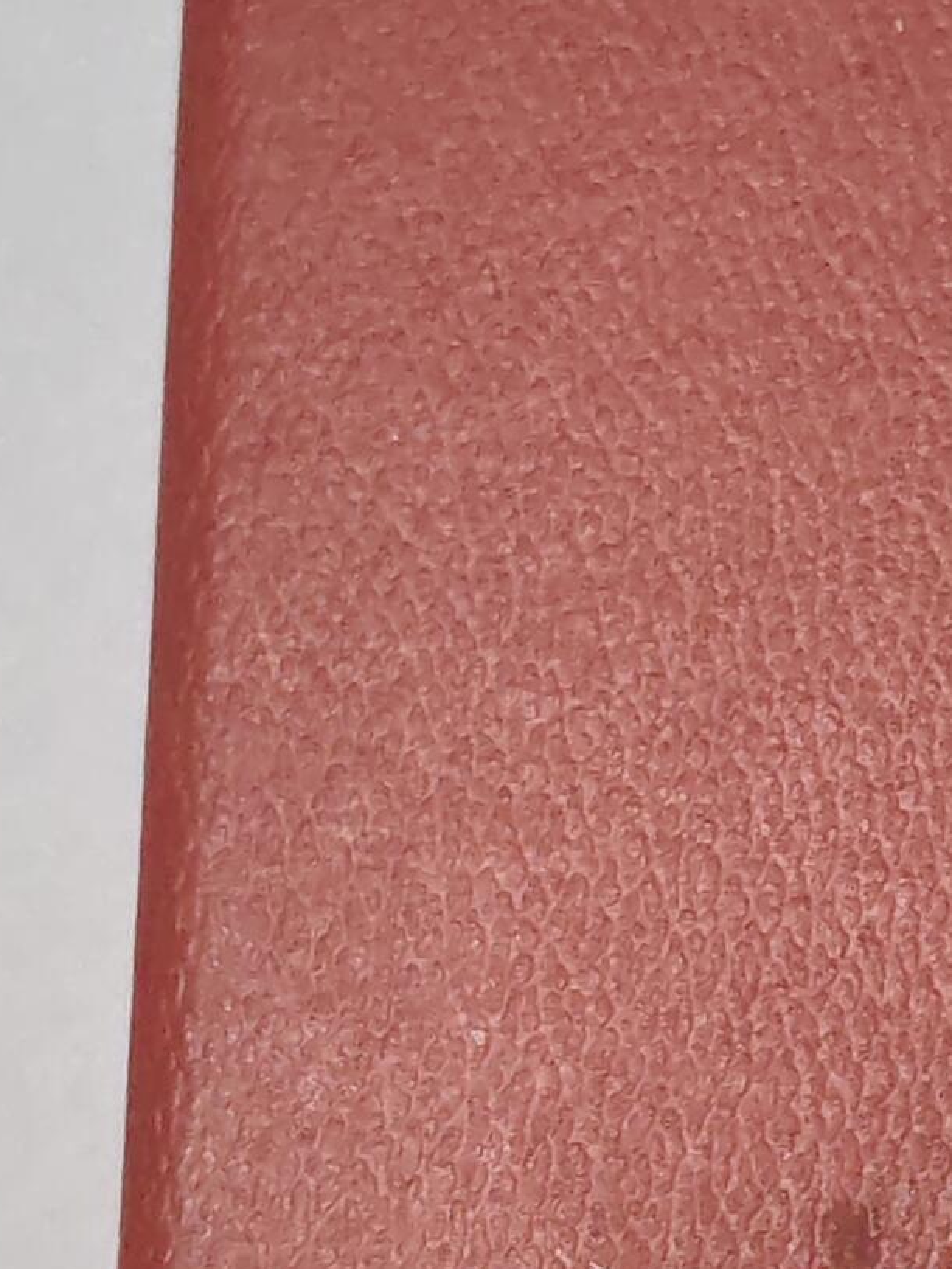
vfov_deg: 16.5
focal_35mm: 119
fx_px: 4362
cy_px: 750
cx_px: 901
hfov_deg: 12.3
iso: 1000
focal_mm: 5.52
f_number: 1.95
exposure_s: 1/50
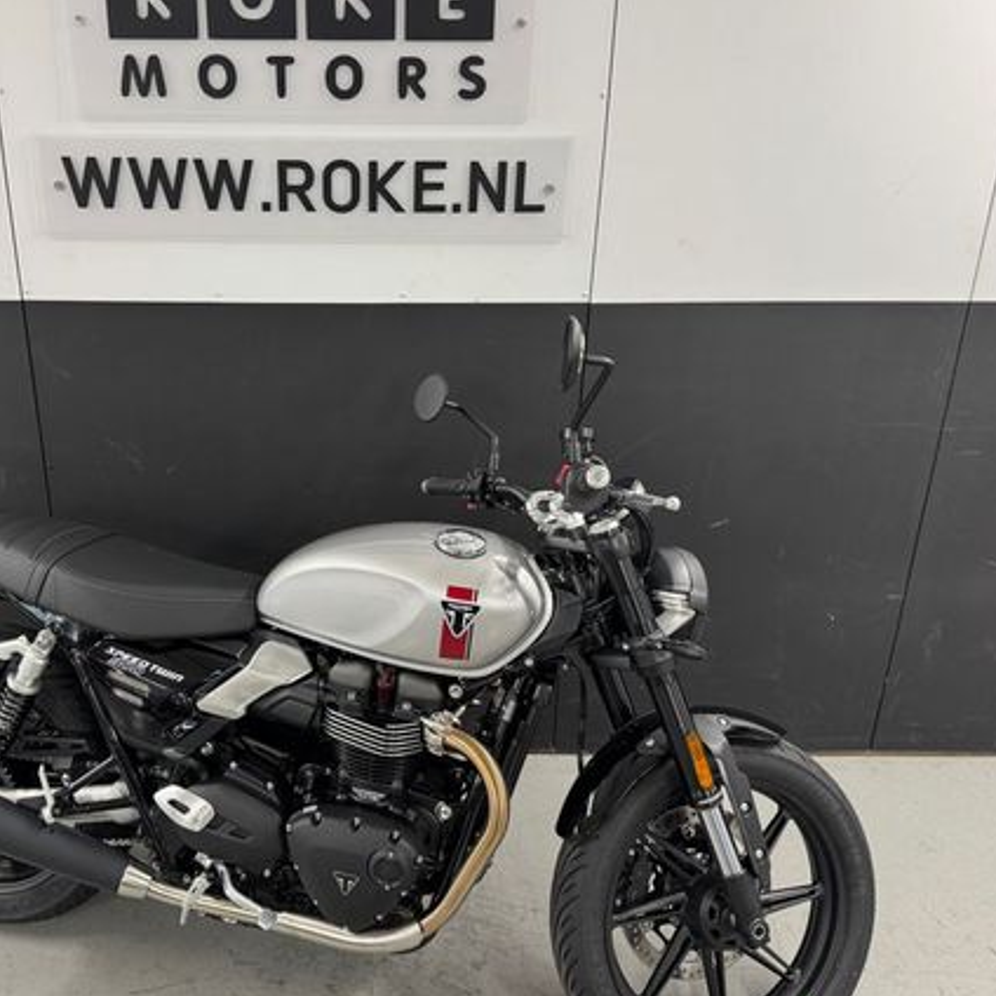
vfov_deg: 51.1
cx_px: 374
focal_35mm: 32
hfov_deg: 50.6
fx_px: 1042
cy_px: 479
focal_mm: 6.76
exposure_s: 1/100
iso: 200
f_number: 1.78
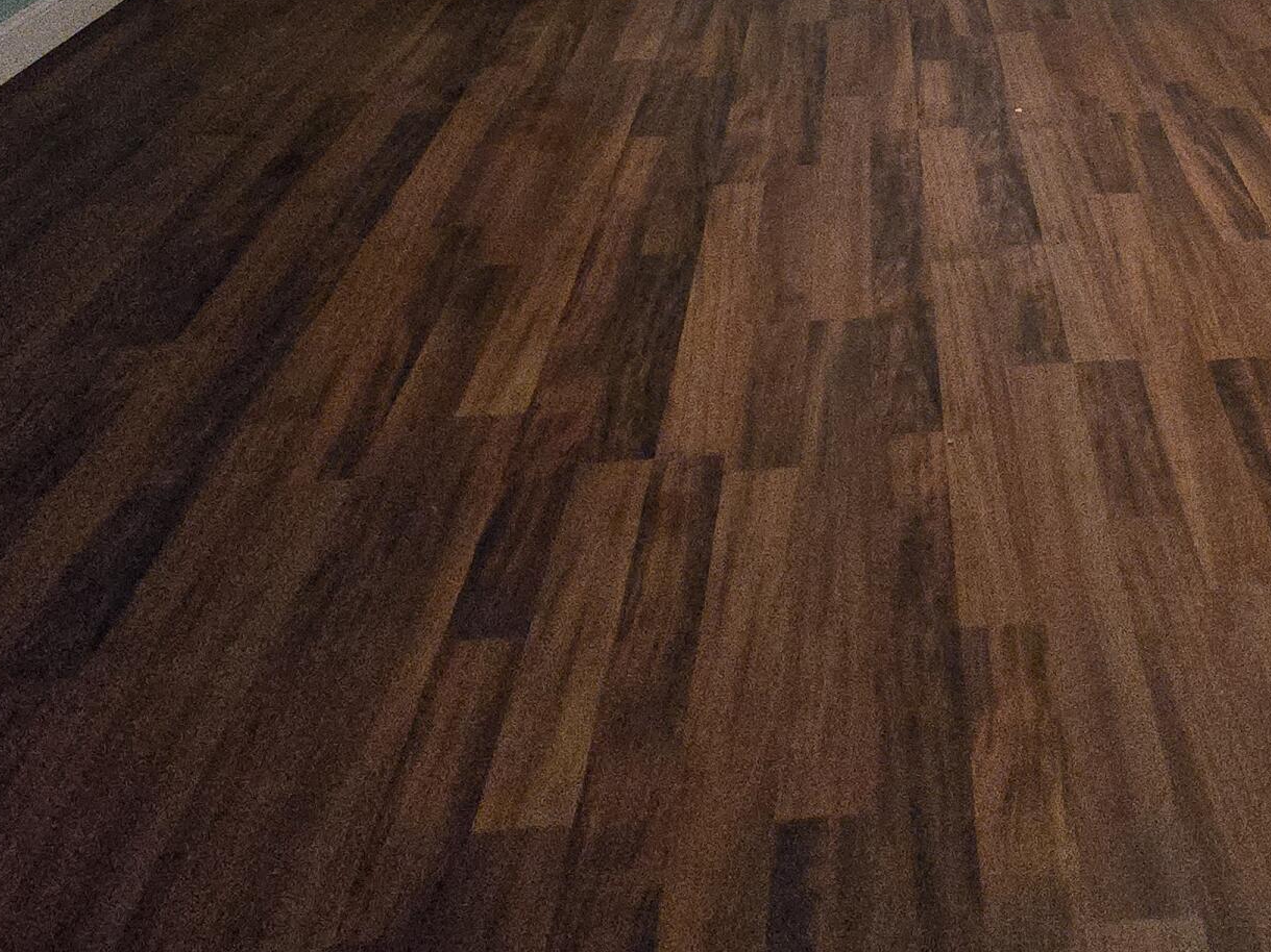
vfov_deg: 34.6
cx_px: 922
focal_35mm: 32
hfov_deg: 54.7
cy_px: -209
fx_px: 1175
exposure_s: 1/60
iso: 1250
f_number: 2.2
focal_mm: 2.2
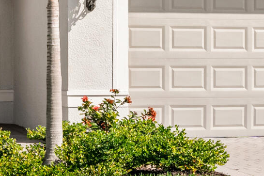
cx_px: 176
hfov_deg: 13.3
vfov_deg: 8.9
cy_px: 80
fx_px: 1129
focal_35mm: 154
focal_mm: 28
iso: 320
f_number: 8
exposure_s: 1/250
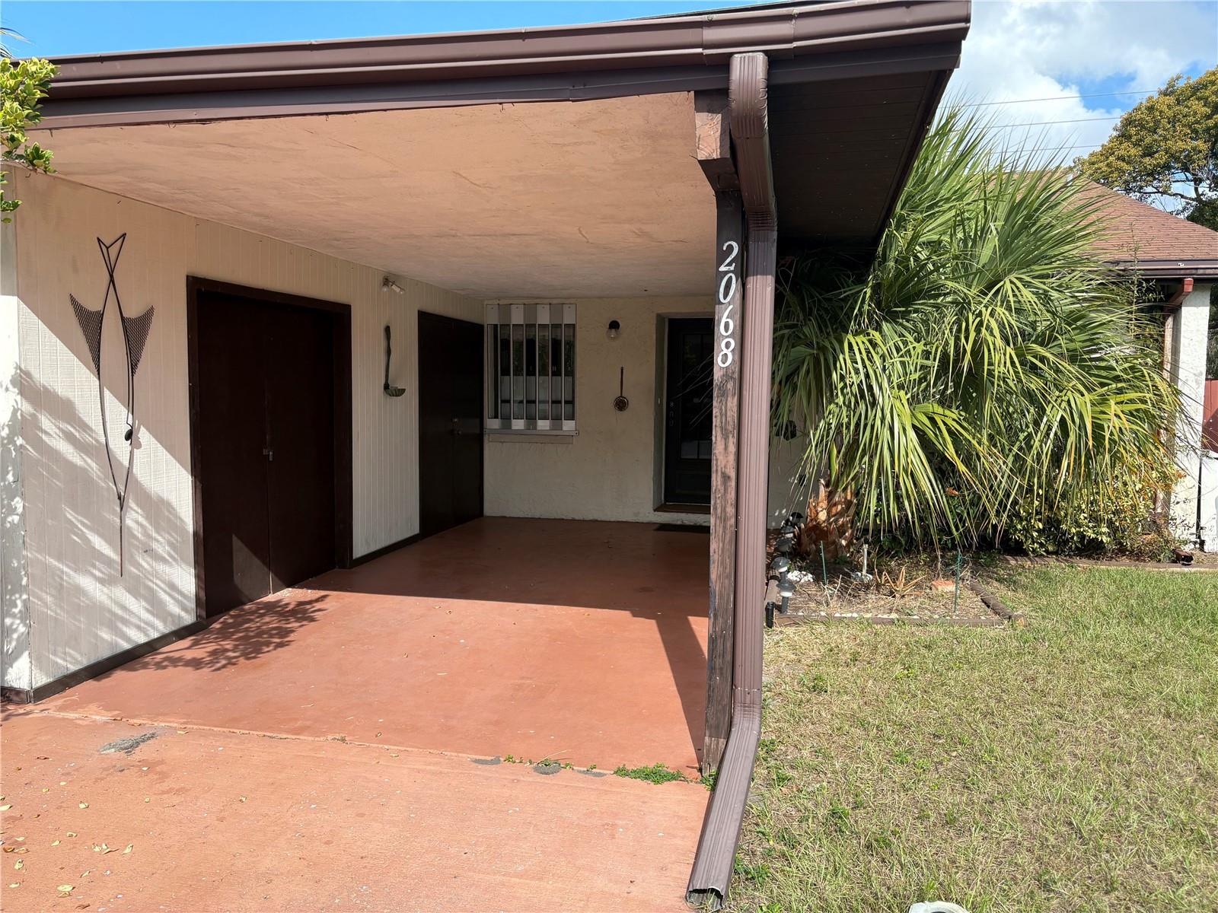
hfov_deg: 67.3
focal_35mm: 26
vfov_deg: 53.1
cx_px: 609
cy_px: 456
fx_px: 915
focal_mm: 5.96
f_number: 1.6
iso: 50
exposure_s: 1/1217
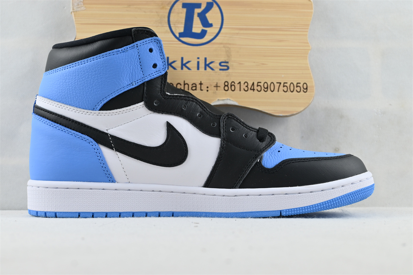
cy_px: 138
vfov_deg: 29.4
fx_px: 525
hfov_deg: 43.0
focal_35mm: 46
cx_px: 206
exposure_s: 1/40
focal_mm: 30.5
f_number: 4.8
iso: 100
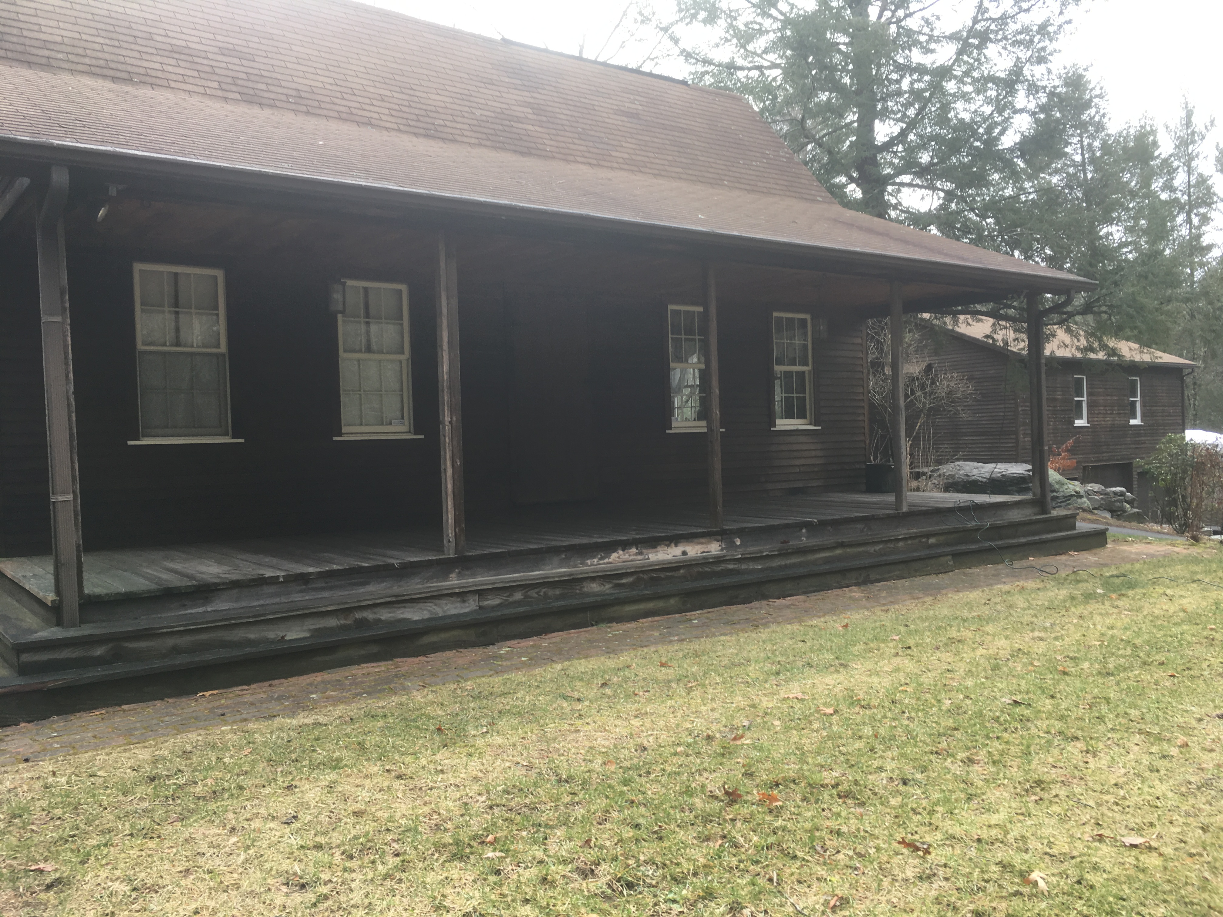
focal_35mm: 29
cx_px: 612
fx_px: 1025
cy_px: 458
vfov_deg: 48.2
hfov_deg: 61.7
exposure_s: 1/239
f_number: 2.2
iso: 25
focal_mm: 4.15
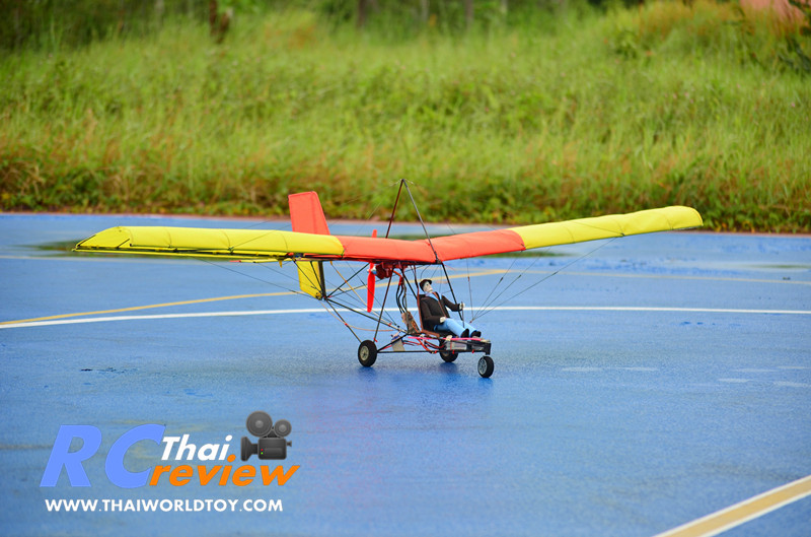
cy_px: 268
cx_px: 406
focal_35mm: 128
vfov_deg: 10.7
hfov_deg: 16.1
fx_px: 2865
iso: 100
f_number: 4.5
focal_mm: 85
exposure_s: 1/250
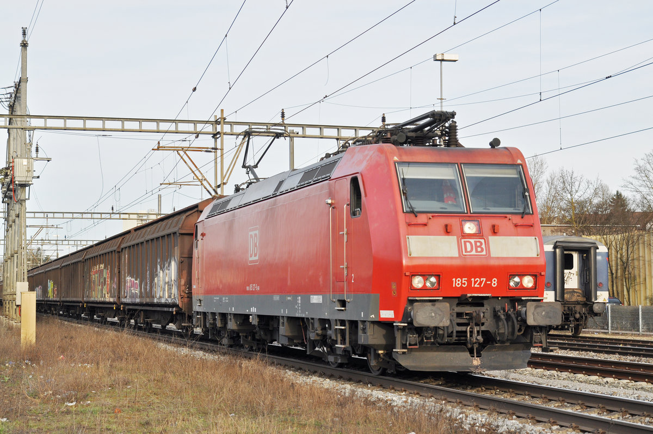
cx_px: 326
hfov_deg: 28.1
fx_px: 1304
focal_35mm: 72
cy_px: 217
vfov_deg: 18.9
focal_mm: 48
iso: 250
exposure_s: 1/1000
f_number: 4
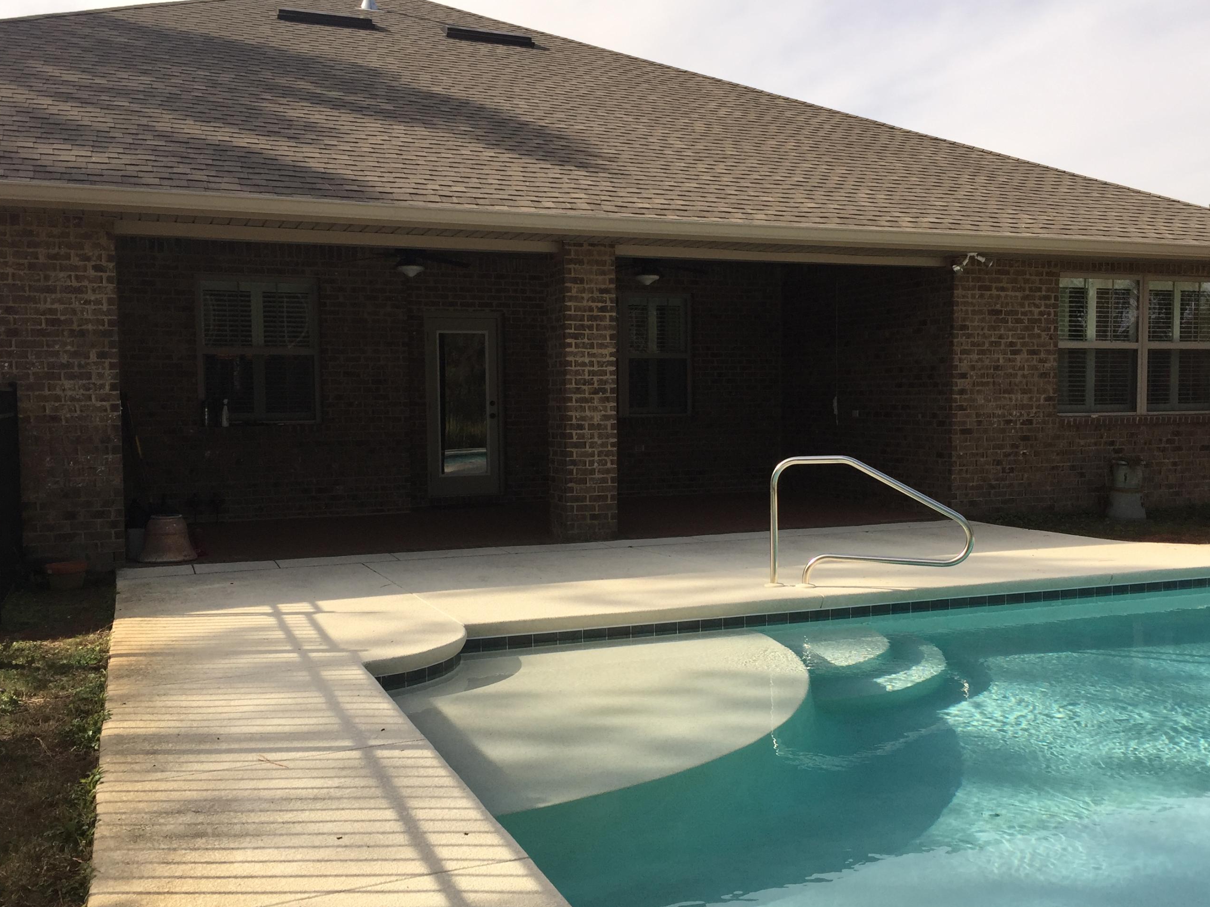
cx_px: 635
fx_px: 1188
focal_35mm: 34
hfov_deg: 53.9
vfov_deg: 41.8
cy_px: 492
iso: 32
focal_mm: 4.15
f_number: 2.2
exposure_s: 1/1236
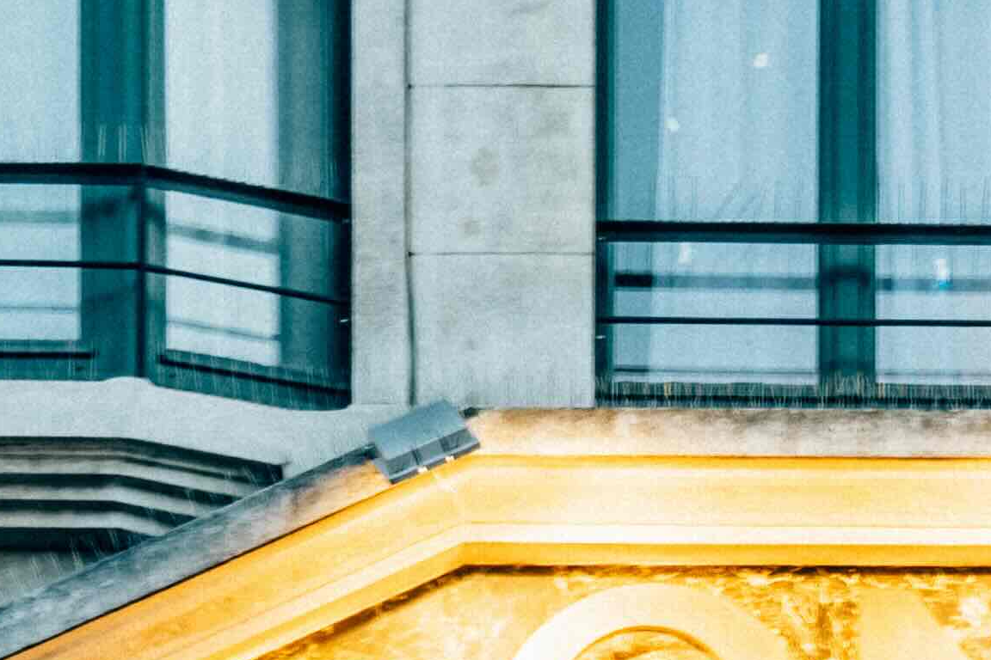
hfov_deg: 7.8
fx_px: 7102
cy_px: 1400
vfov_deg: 5.2
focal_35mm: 258
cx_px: 1476
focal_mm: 36
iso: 32
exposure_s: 1/6
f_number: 3.2
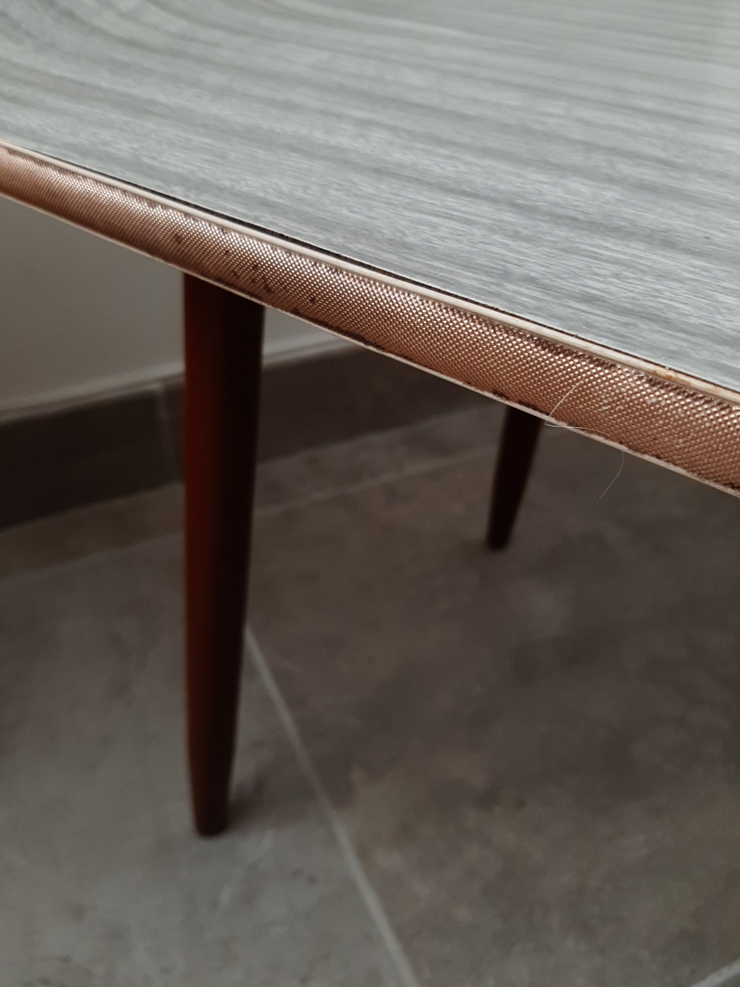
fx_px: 770
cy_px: 490
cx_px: 358
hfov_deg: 51.3
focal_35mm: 27
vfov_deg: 65.3
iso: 64
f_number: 1.7
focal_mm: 3.93
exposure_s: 1/50
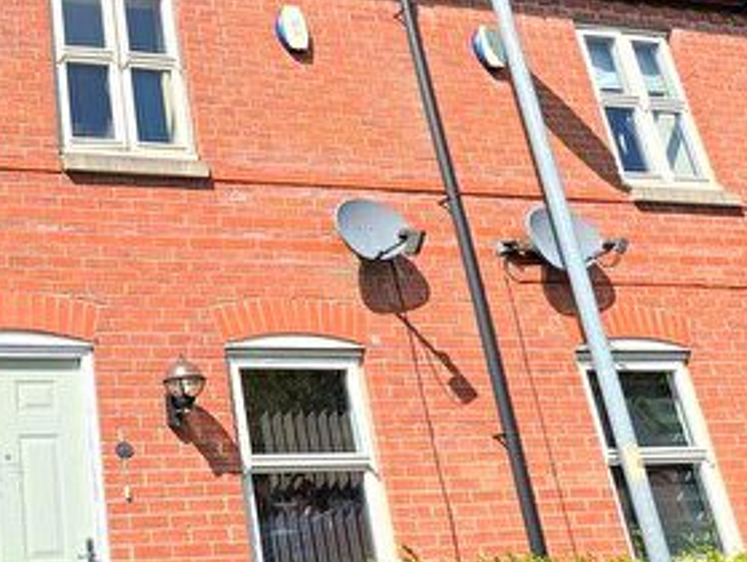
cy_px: 306
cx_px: -44
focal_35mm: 30
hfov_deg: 46.8
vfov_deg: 46.8
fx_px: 648
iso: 51
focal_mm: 2.02
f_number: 1.7
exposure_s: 1/2660
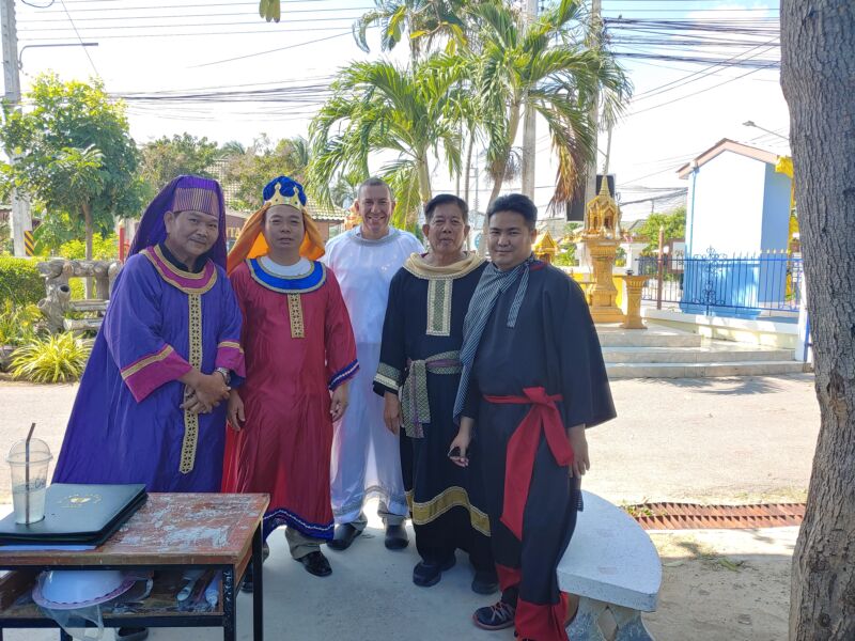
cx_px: 428
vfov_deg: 54.9
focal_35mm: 25
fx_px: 617
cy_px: 320
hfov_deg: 69.4
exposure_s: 1/775
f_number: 1.5
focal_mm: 4.23
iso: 50
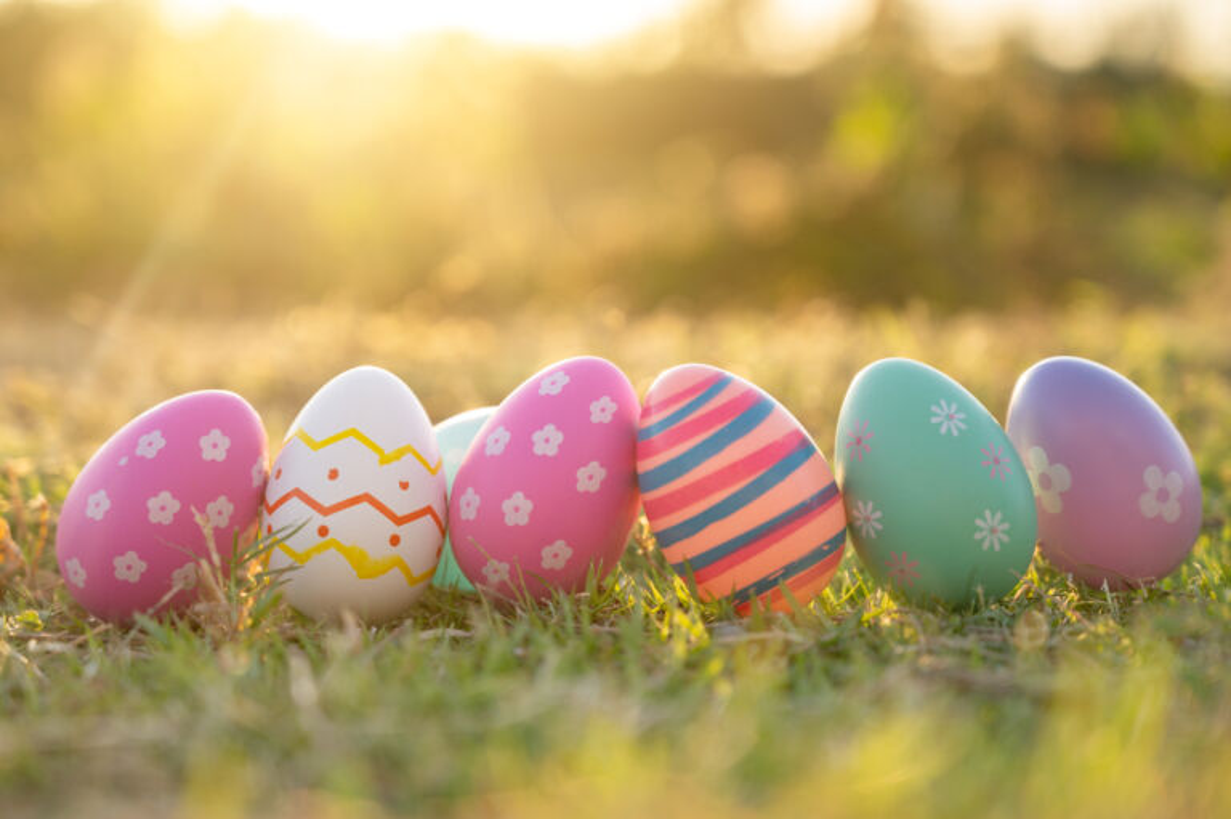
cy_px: 410
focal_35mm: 70
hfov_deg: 28.9
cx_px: 616
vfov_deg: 19.4
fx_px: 2392
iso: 160
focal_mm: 70
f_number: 4
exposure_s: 1/640
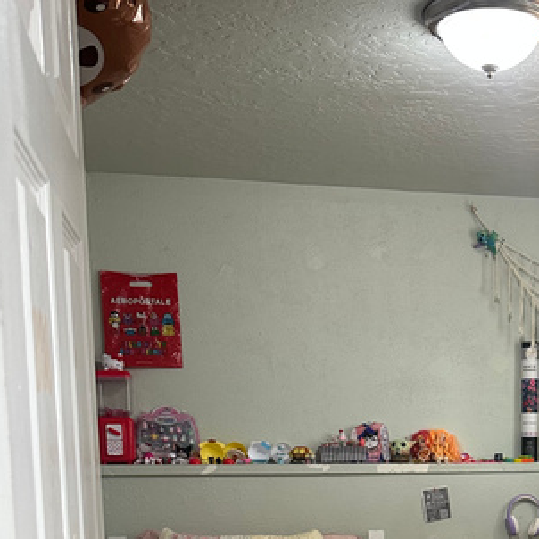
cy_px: 543
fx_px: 951
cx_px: 489
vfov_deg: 29.5
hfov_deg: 30.2
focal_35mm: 54
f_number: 1.78
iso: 320
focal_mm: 6.86
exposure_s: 1/60
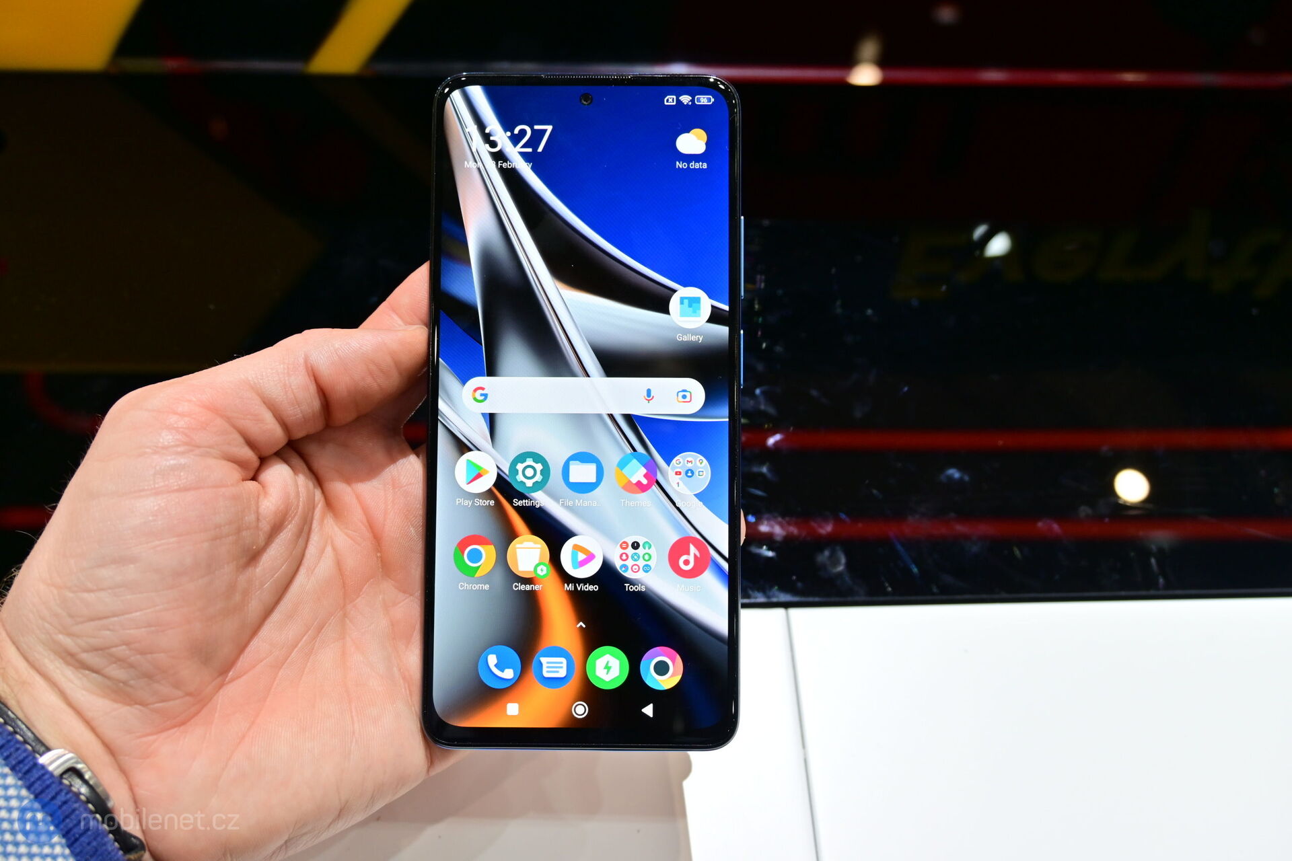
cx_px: 646
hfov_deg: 58.3
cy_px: 430
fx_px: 1157
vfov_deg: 40.8
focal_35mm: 32
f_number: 4.5
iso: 250
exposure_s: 1/80
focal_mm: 21.5
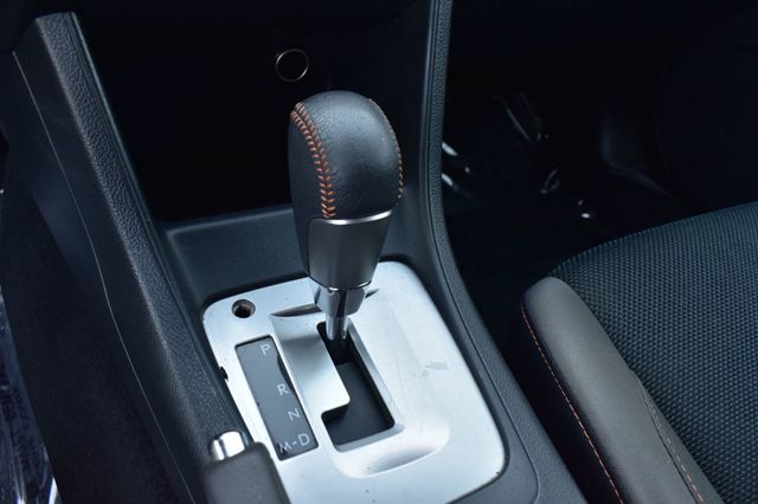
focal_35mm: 33
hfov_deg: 57.2
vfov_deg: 39.9
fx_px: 694
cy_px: 252
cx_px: 379
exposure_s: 1/40
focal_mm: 22
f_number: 7.1
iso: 400
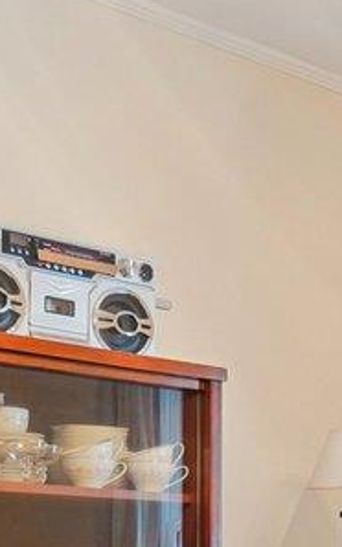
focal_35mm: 98
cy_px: 627
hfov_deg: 11.2
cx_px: 815
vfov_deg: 20.1
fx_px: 1463
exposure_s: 1/5
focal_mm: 14
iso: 400
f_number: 8
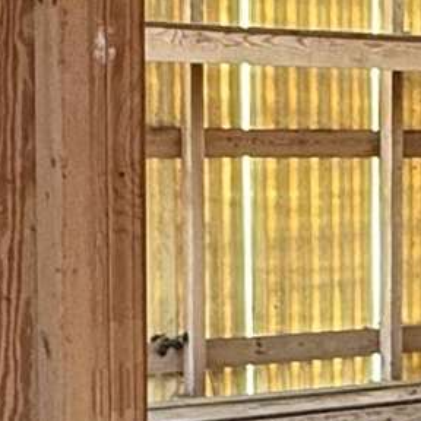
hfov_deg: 11.3
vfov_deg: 13.2
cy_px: 161
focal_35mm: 132
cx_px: 974
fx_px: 1816
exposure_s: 1/99
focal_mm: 2.22
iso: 160
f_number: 2.2
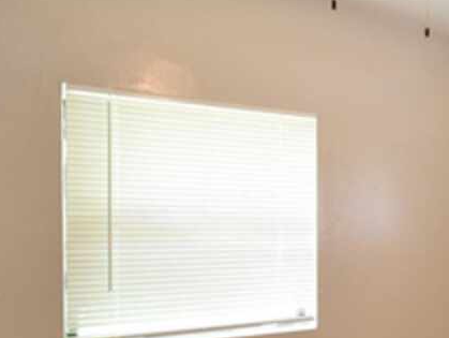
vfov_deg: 32.6
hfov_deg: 37.4
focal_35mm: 44
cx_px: 468
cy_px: 226
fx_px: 571
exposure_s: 1/20
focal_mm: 10
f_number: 3.5
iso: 800
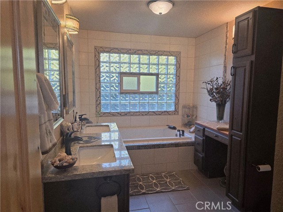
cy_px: 106
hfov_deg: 73.9
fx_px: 188
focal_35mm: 23
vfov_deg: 58.9
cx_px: 142
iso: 125
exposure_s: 1/120
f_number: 1.7
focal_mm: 6.3
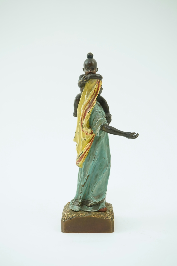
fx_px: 332
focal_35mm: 45
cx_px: 88
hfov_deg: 29.9
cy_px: 133
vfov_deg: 43.6
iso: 500
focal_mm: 30
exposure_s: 1/50
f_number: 8
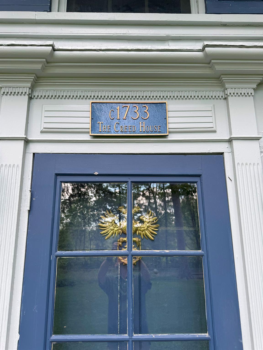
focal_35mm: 24
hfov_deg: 56.8
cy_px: 175
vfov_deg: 71.6
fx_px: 243
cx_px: 132
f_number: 1.78
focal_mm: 6.76
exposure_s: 1/121
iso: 80
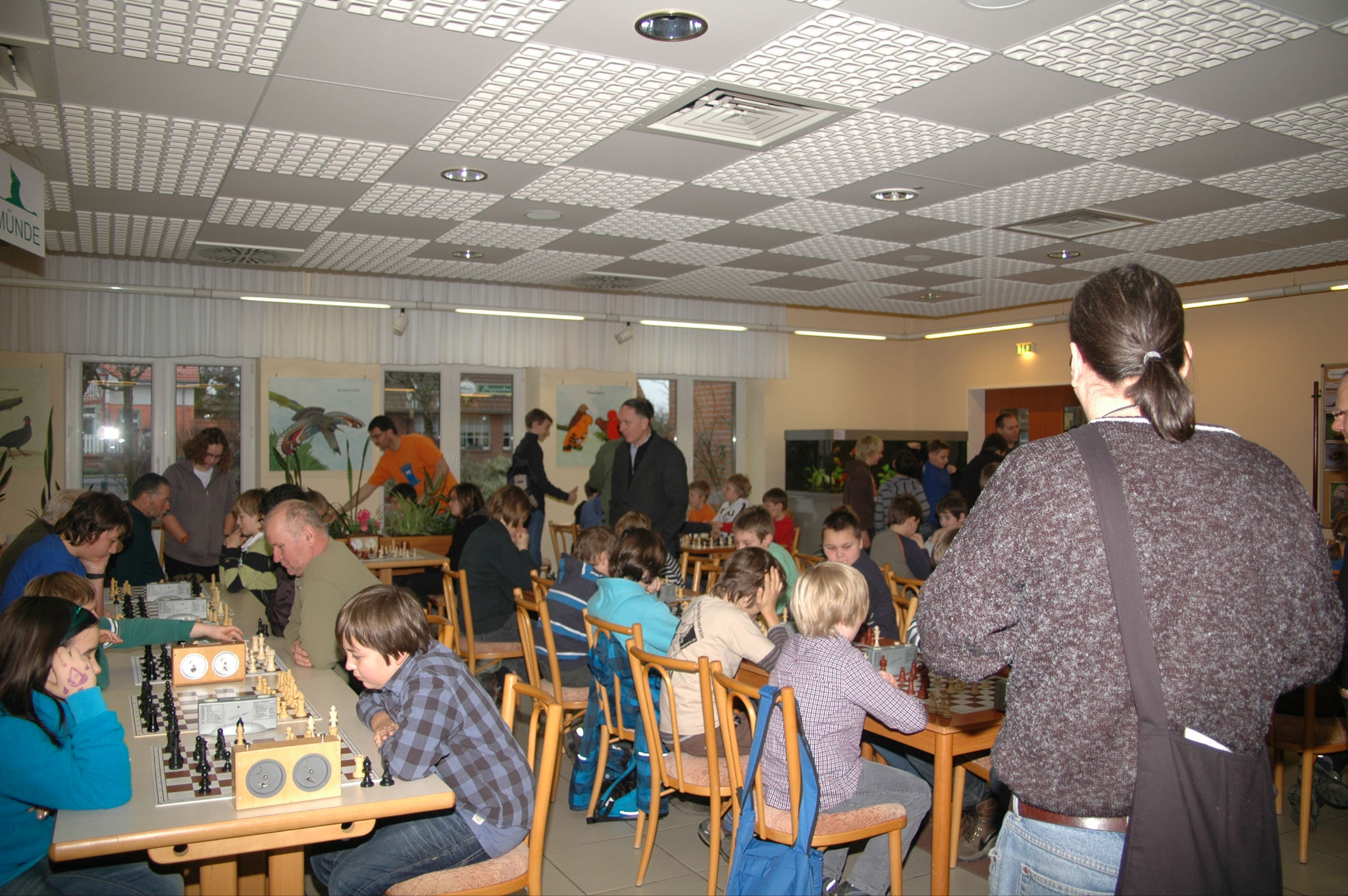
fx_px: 1010
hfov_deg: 67.4
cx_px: 674
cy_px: 448
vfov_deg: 47.9
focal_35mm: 27
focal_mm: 18
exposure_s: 1/60
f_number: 4
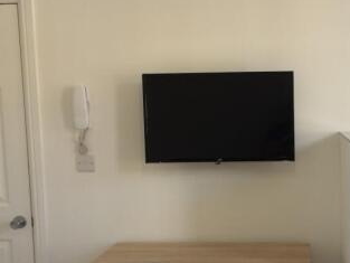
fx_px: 546
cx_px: 272
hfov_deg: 34.6
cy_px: 168
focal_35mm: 54
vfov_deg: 26.9
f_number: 2.2
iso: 40
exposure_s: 1/33
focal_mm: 4.15
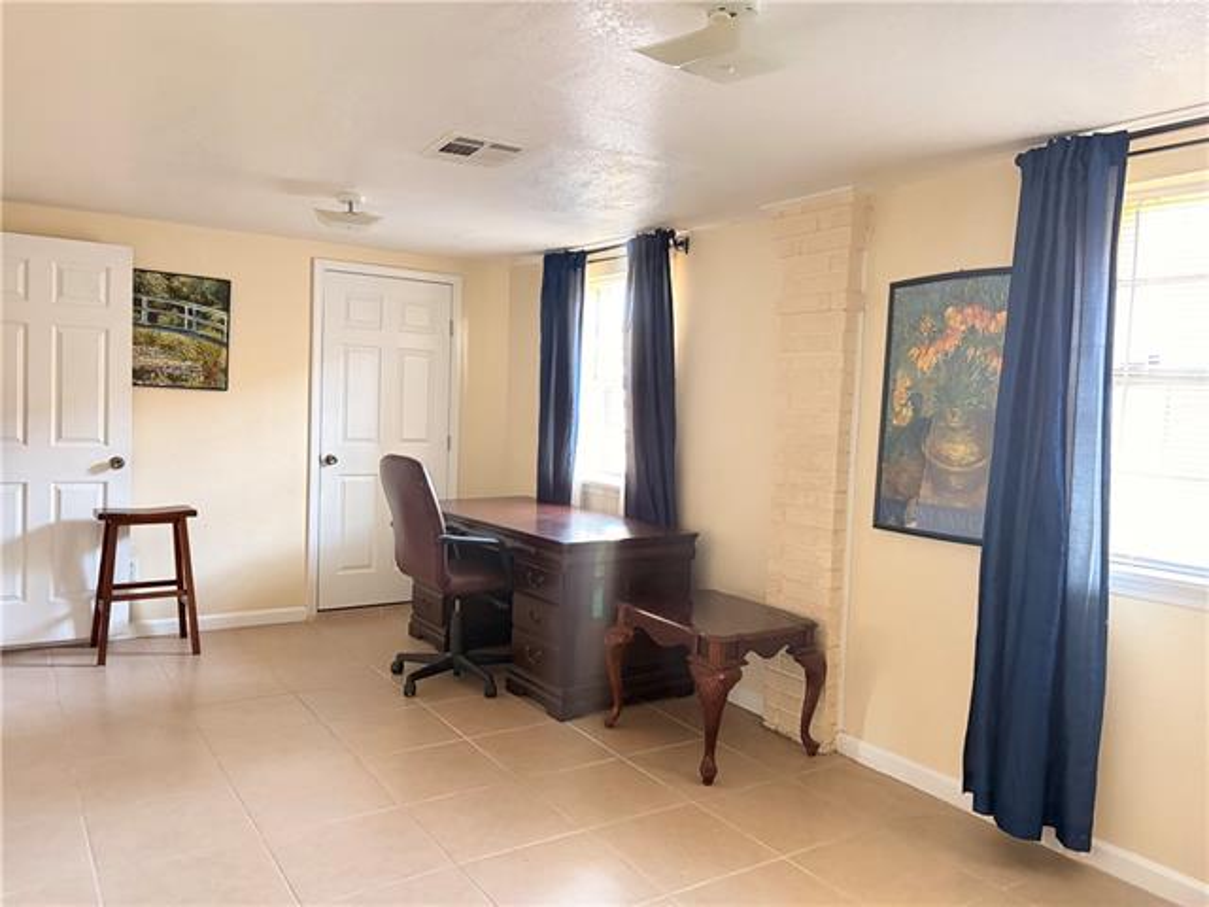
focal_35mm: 26
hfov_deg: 67.3
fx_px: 908
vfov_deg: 53.1
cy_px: 454
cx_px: 604
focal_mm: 5.96
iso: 640
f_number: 1.6
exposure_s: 1/32
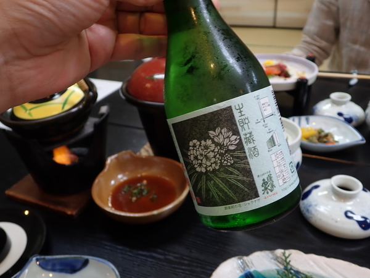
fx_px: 321
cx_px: 185
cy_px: 139
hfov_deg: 60.0
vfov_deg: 46.8
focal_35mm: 30
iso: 100
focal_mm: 5.5
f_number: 2.3
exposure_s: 1/8
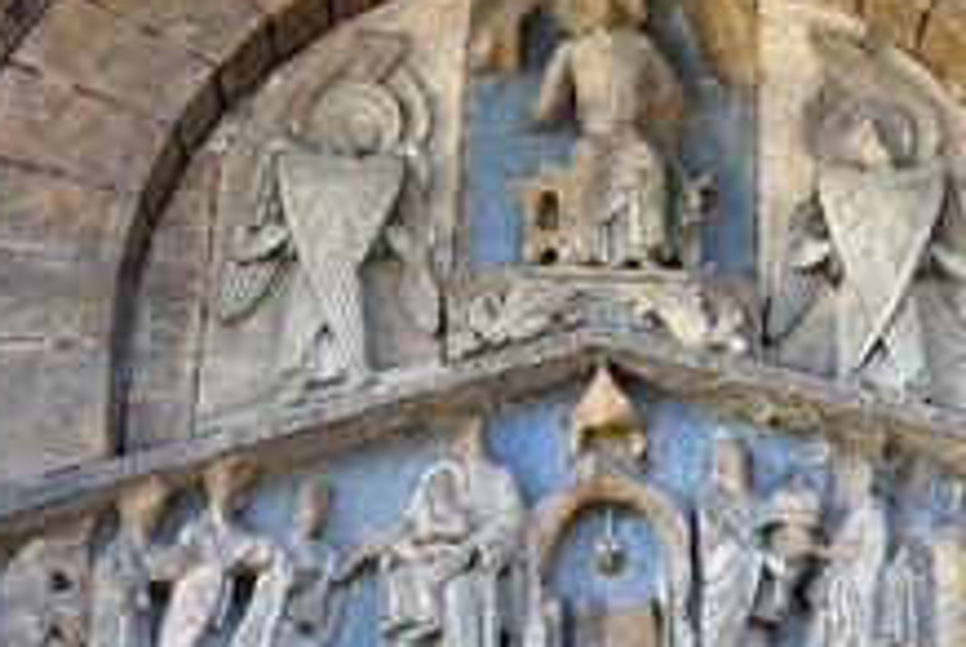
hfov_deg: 20.4
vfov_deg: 13.7
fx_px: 2687
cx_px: 585
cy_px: 244
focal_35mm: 100
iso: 800
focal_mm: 52
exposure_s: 1/100
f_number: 10
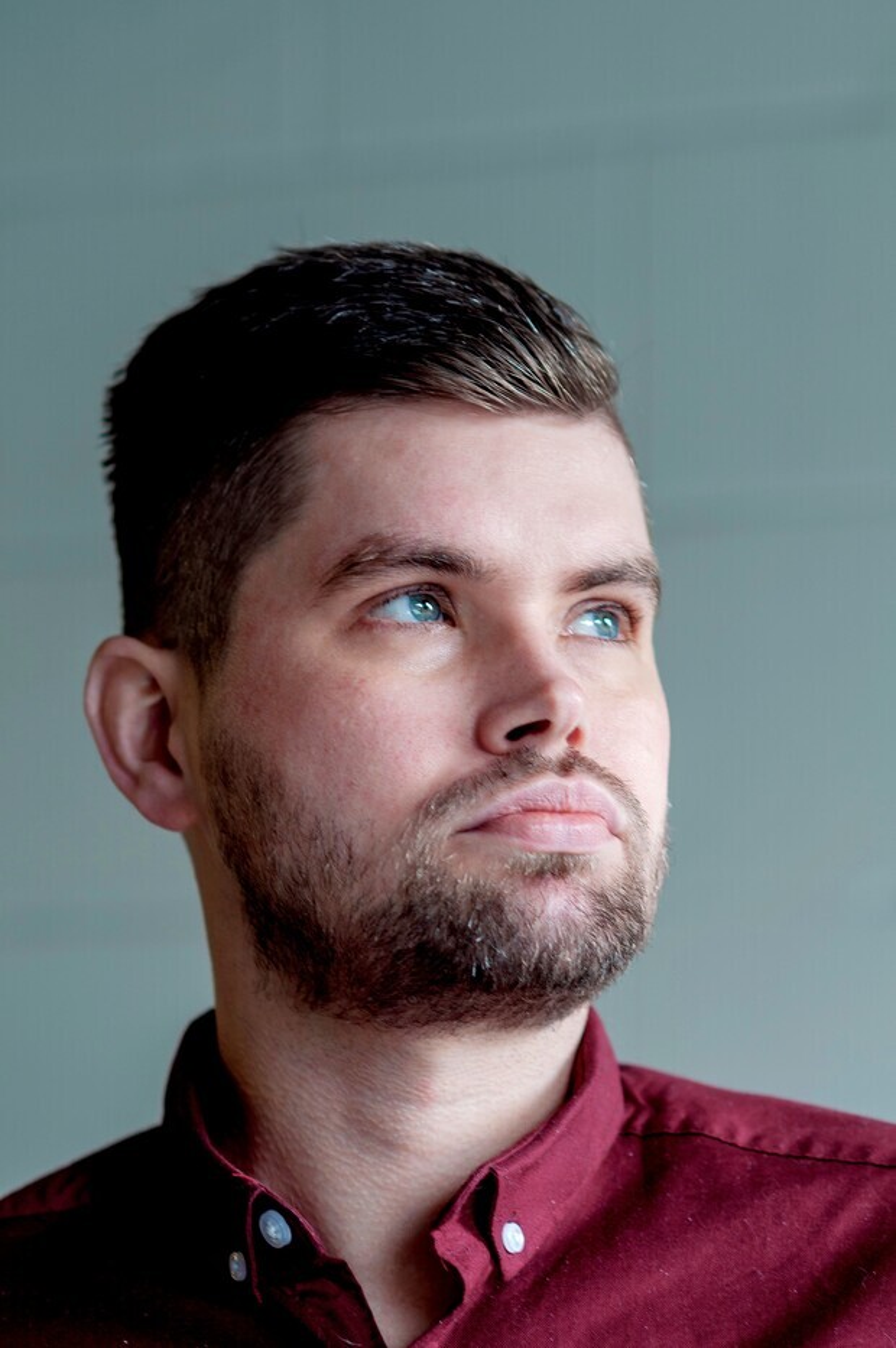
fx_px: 4770
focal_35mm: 128
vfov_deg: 16.1
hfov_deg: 10.7
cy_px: 674
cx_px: 448
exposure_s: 1/60
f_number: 3.5
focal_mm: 85
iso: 160
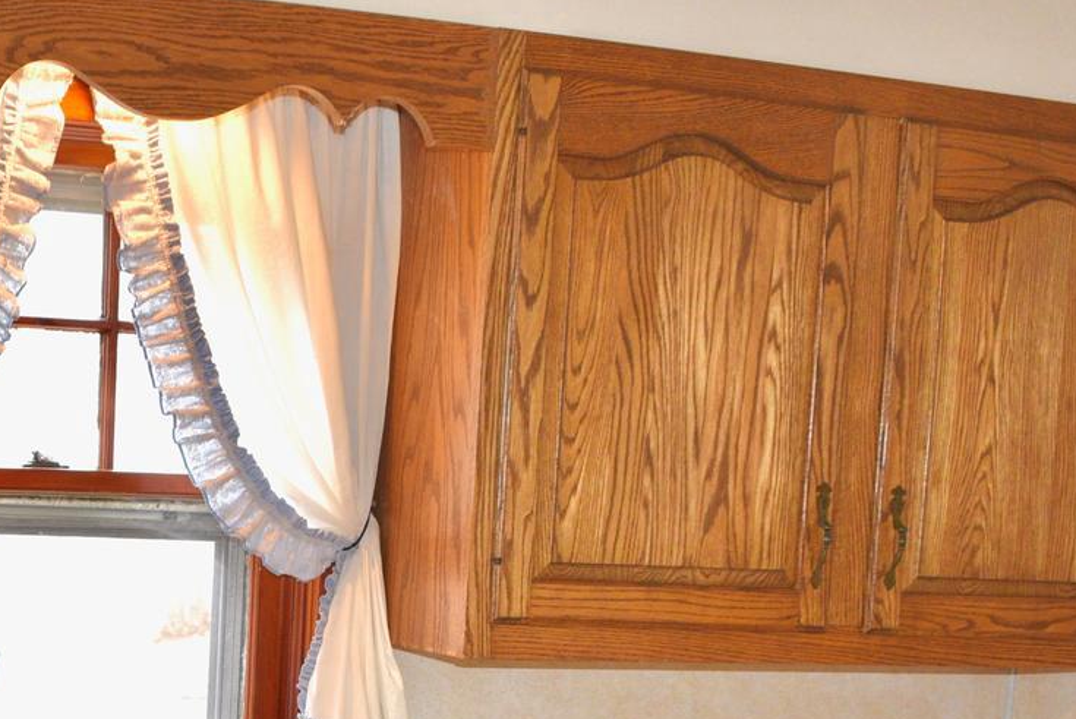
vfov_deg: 16.5
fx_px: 2333
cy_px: 942
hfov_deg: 24.9
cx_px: 29
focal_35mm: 78
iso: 800
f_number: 4.5
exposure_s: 1/80
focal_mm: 28
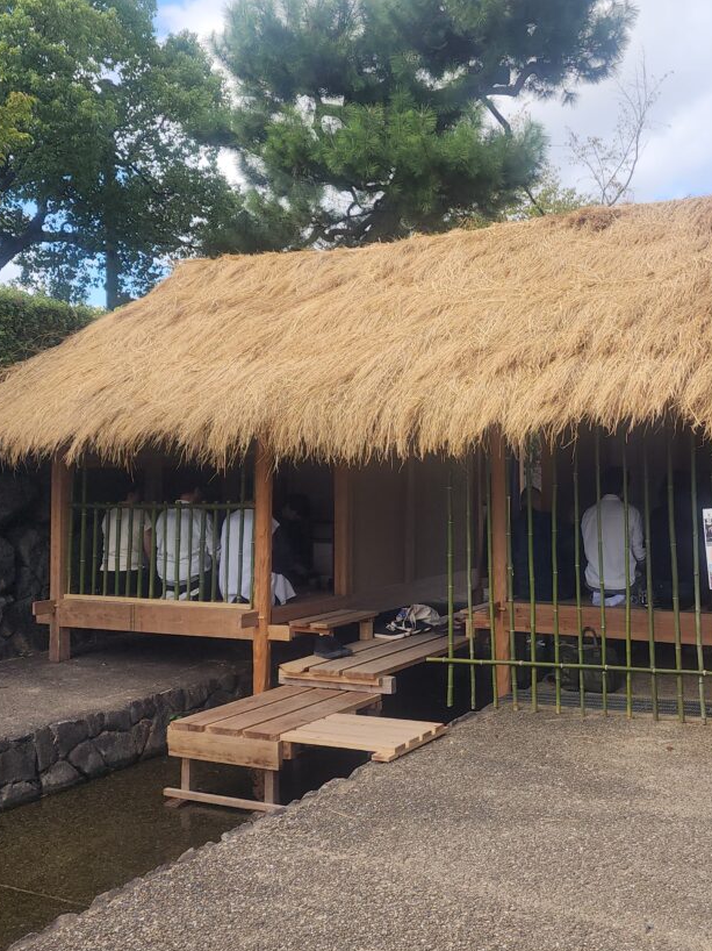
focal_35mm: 36
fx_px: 988
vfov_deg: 51.4
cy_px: 464
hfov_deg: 39.2
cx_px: 468
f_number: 1.8
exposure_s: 1/480
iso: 12
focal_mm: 6.4
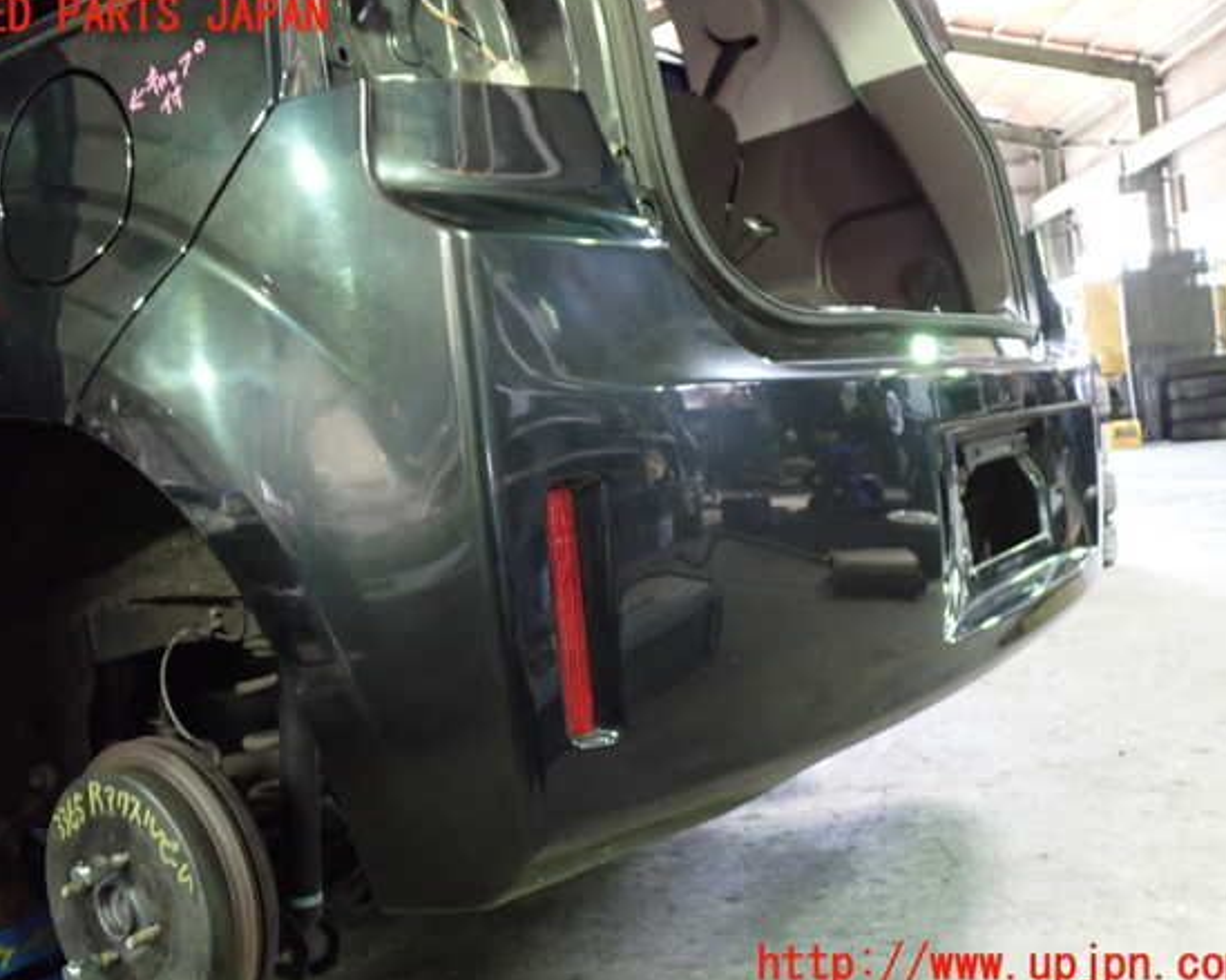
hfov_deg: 55.7
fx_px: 1161
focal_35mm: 32
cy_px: 491
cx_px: 592
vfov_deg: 45.8
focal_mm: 5.4
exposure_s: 1/30
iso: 800
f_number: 2.3
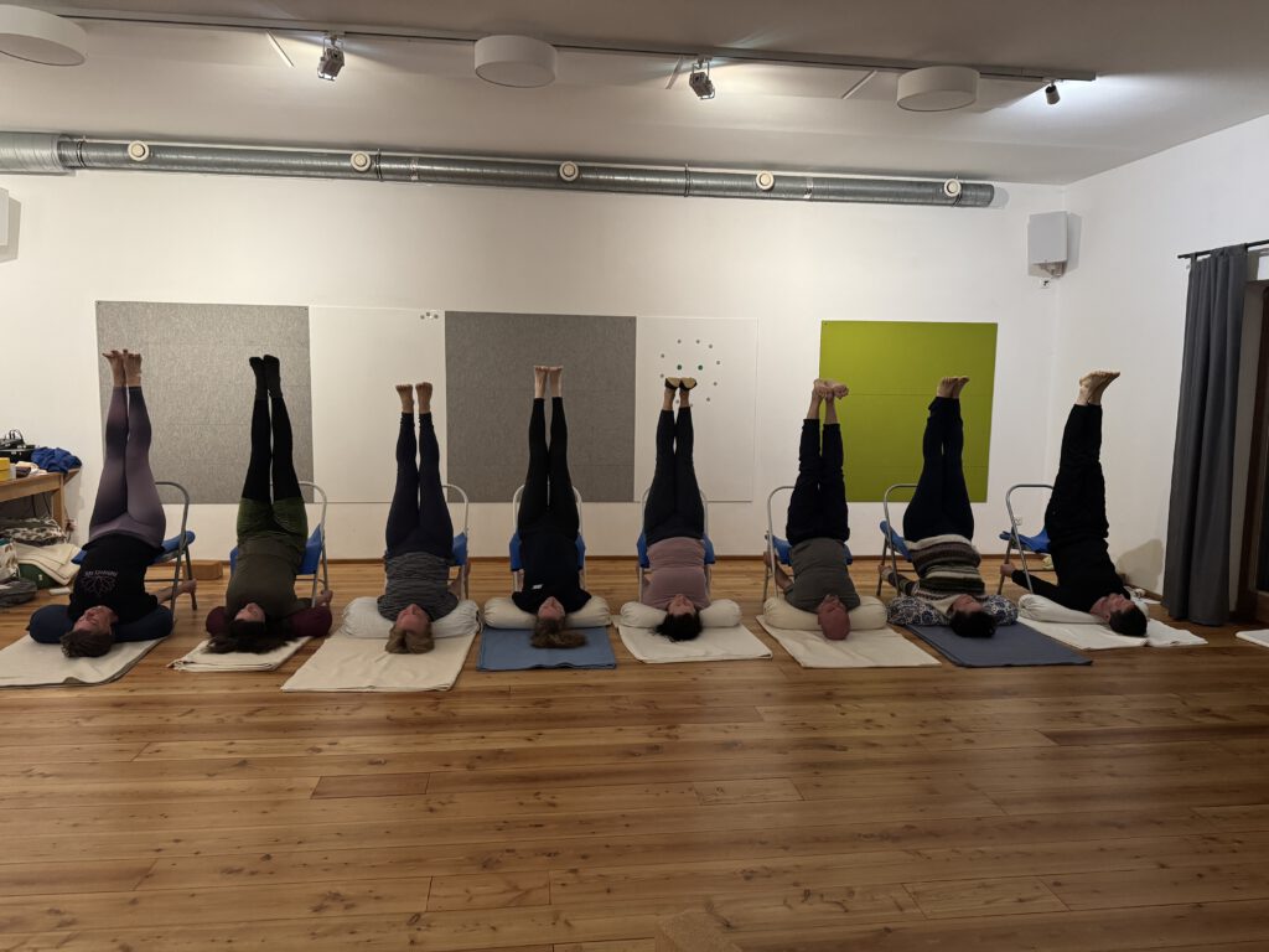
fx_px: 880
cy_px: 476
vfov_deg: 56.8
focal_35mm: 24
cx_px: 634
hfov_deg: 71.6
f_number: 1.78
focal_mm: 6.76
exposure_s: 1/50
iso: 500
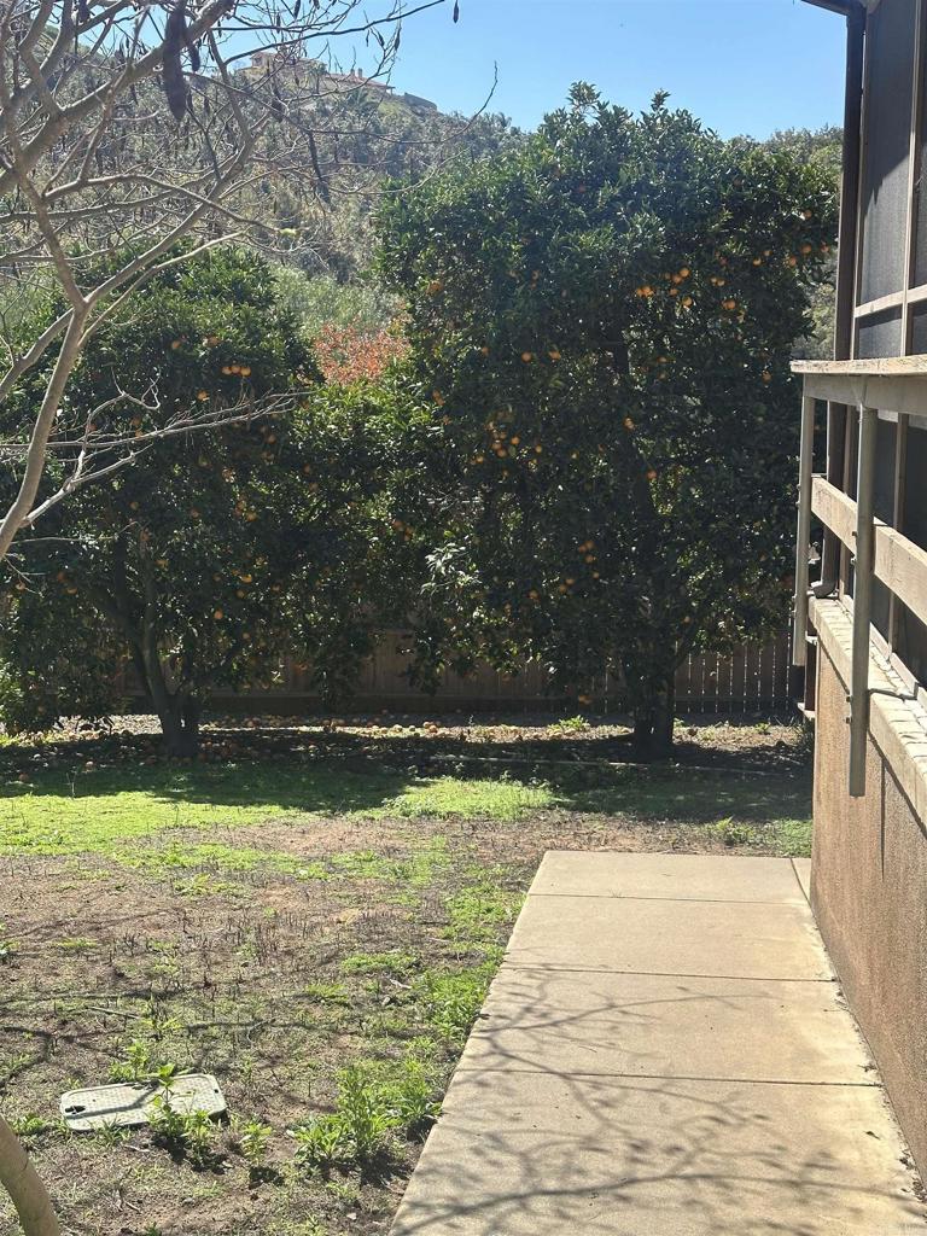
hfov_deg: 30.3
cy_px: 618
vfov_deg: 39.7
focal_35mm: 48
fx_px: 1714
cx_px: 464
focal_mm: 6.86
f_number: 1.78
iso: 64
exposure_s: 1/2252
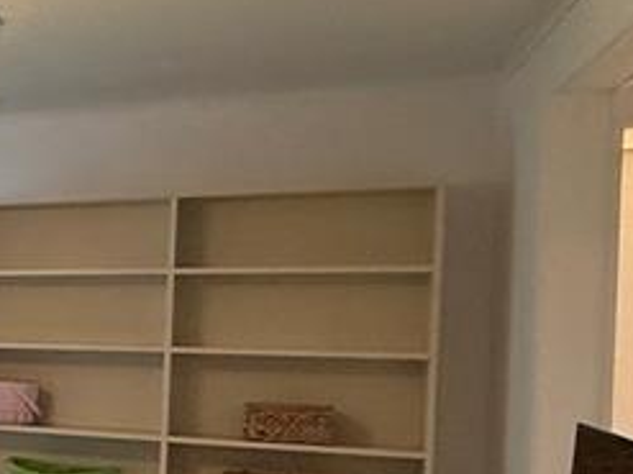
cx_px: -392
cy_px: 354
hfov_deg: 23.7
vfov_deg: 24.9
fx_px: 1060
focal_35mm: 58
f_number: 2.2
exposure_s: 1/120
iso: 160
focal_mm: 2.22
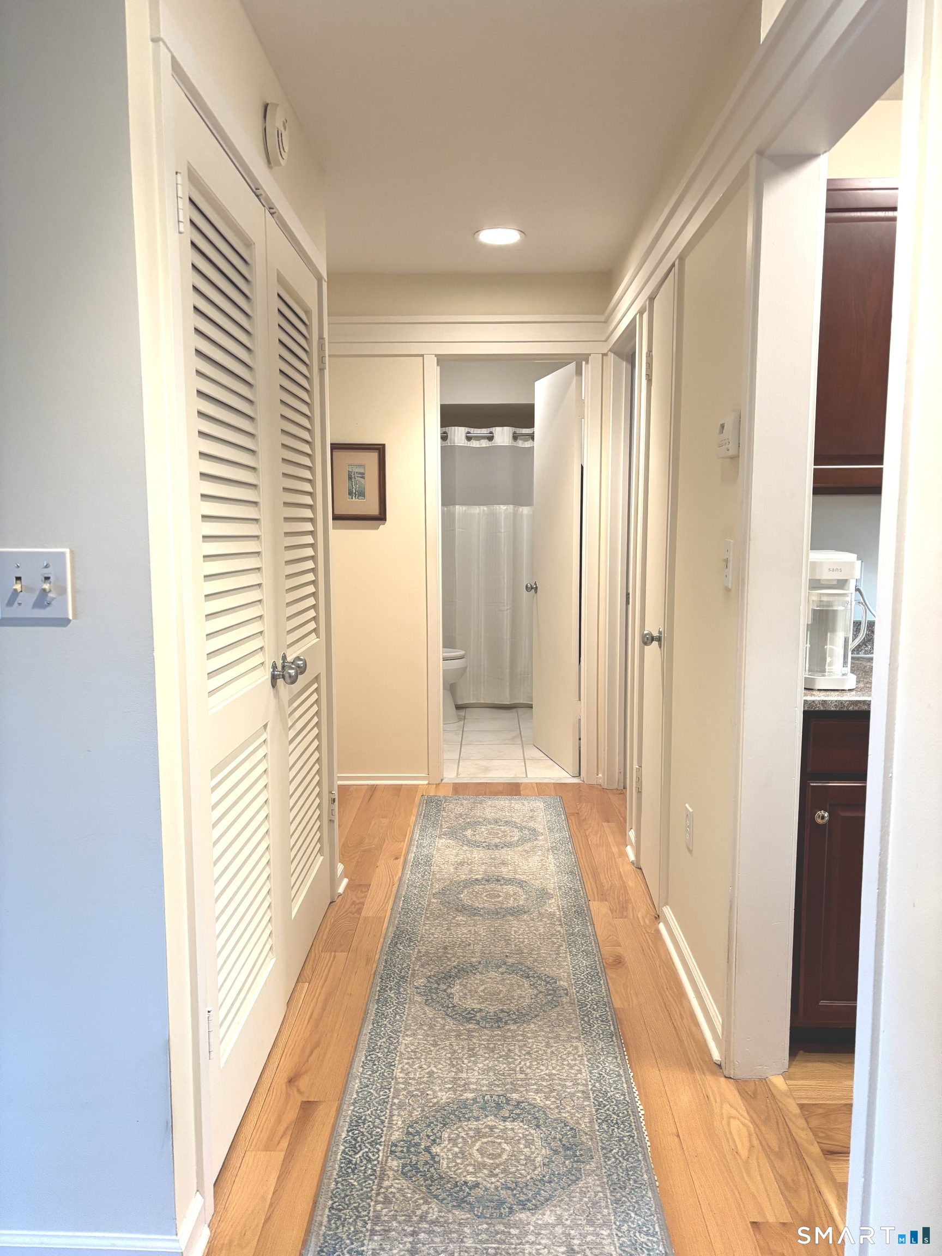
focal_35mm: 26
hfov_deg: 53.1
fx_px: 943
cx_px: 471
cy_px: 628
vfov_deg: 67.3
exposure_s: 1/60
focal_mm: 5.96
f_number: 1.6
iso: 200
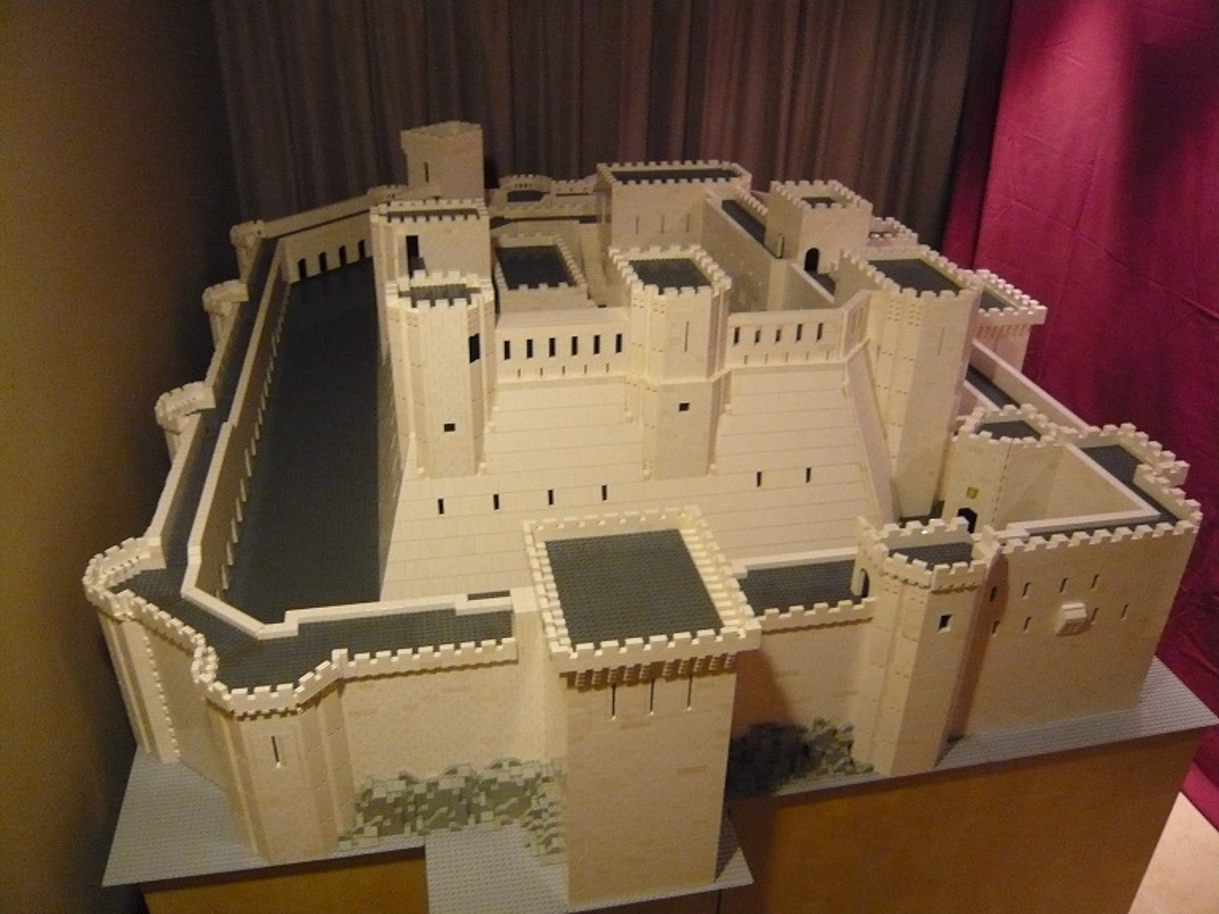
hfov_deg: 63.4
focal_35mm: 28
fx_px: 986
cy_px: 457
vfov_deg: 49.7
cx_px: 610
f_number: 2.8
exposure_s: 1/13
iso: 400
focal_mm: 4.6
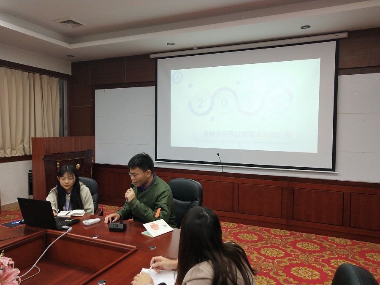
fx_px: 329
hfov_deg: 60.0
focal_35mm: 30
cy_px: 142
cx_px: 190
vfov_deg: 46.8
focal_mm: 3.95
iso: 245
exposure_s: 1/50
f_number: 1.8
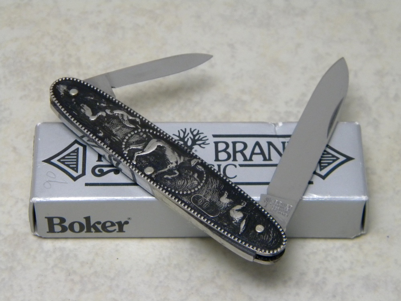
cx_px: 200
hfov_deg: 18.7
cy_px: 150
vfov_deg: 14.1
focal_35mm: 105
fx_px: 1216
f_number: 4.7
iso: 400
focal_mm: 19
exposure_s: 1/18.1
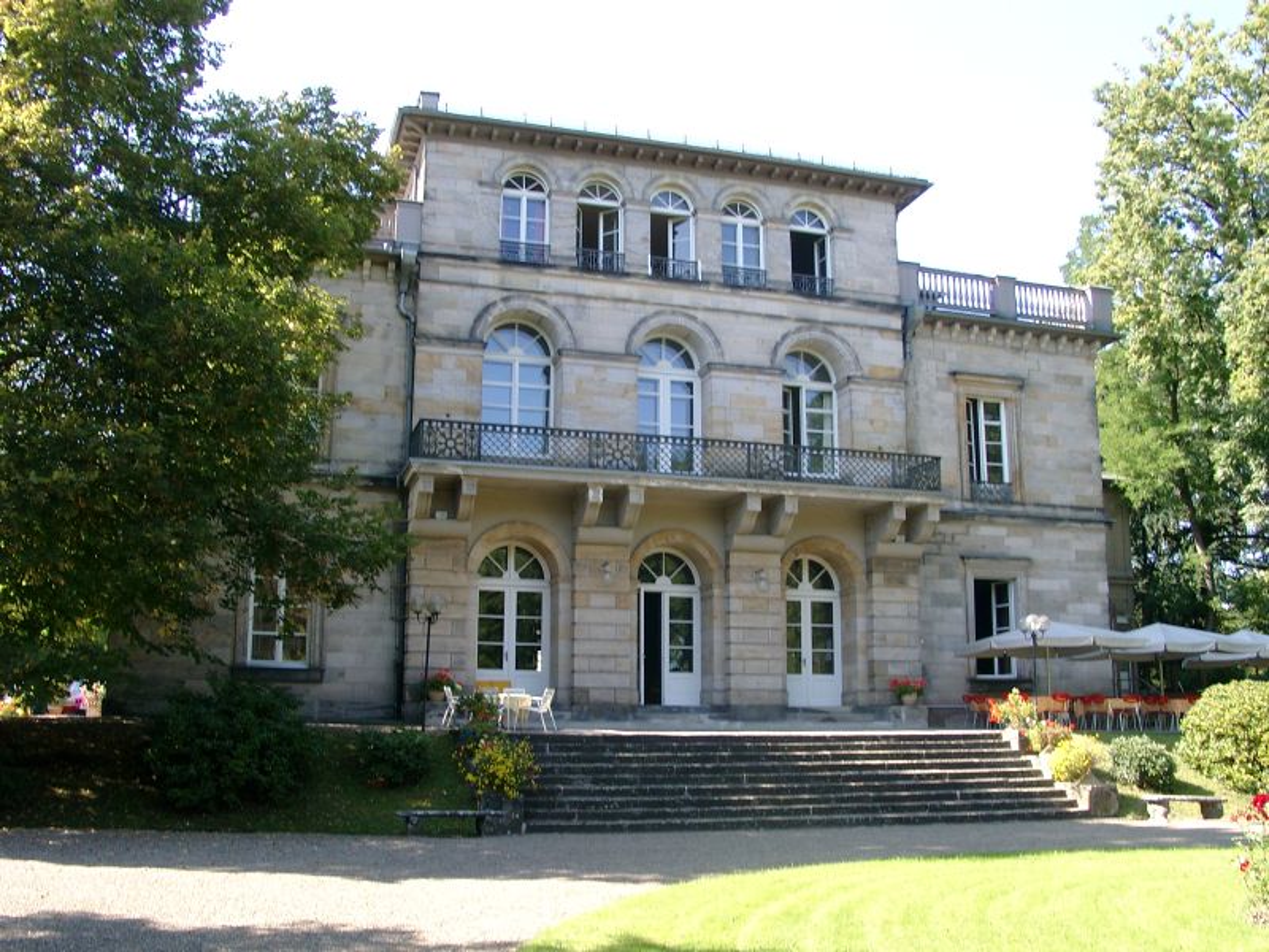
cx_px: 634
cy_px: 476
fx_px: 1246
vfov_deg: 41.8
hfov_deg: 54.0
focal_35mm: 34
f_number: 4
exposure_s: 1/119
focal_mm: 7.13
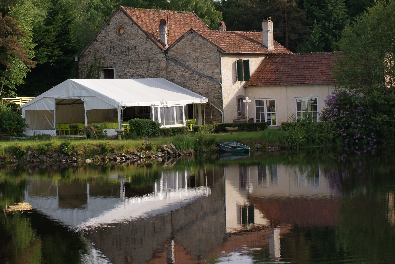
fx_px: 1348
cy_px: 91
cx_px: 103
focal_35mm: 123
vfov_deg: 11.2
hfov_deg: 16.6
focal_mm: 55
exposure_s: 1/320
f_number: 5.6
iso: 100
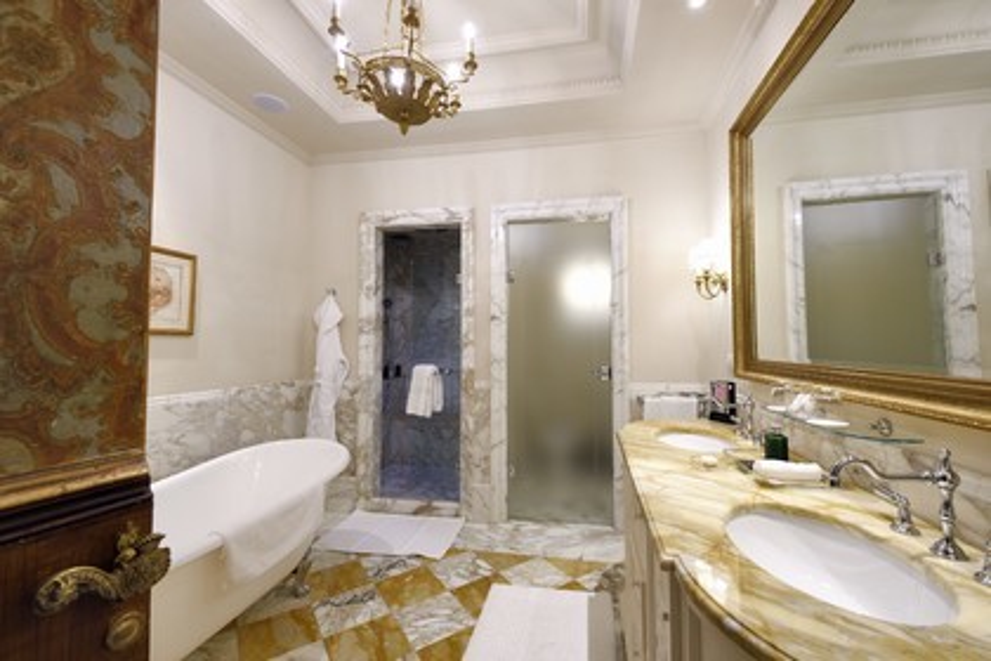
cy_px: 330
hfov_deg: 104.3
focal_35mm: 14
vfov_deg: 81.2
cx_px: 496
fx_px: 385
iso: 800
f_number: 10
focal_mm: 14
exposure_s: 1/13
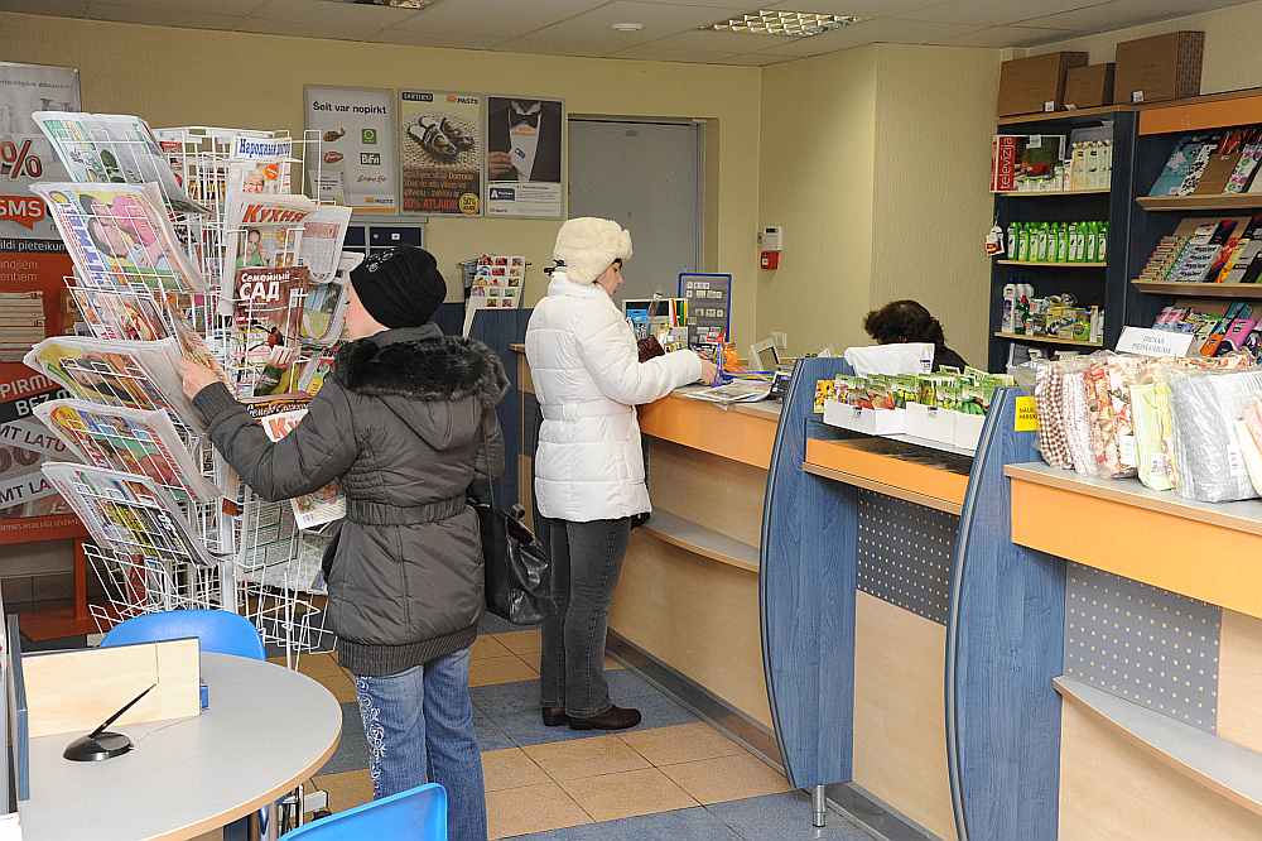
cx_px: 631
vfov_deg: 33.4
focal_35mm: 40
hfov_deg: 48.5
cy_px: 420
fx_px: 1402
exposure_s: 1/60
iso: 1600
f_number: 6.7
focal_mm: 40
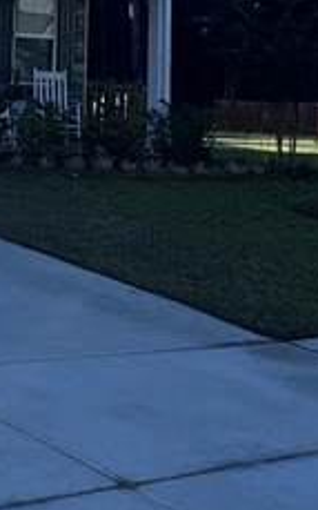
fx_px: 1152
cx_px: -96
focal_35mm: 83
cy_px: -76
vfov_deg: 23.2
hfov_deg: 15.0
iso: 40
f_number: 2.2
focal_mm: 2.22
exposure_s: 1/932
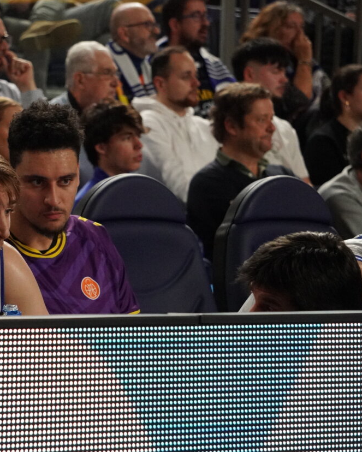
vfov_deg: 8.5
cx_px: 72
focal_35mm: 226
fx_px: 3025
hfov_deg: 6.8
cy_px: 227
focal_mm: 104
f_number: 5.6
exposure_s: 1/1250
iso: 6400
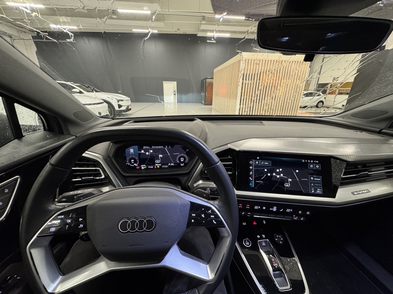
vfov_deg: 85.7
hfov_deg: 102.1
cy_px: 147
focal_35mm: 14
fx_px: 159
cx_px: 196
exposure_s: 1/56
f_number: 2.2
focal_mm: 2.22
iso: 400
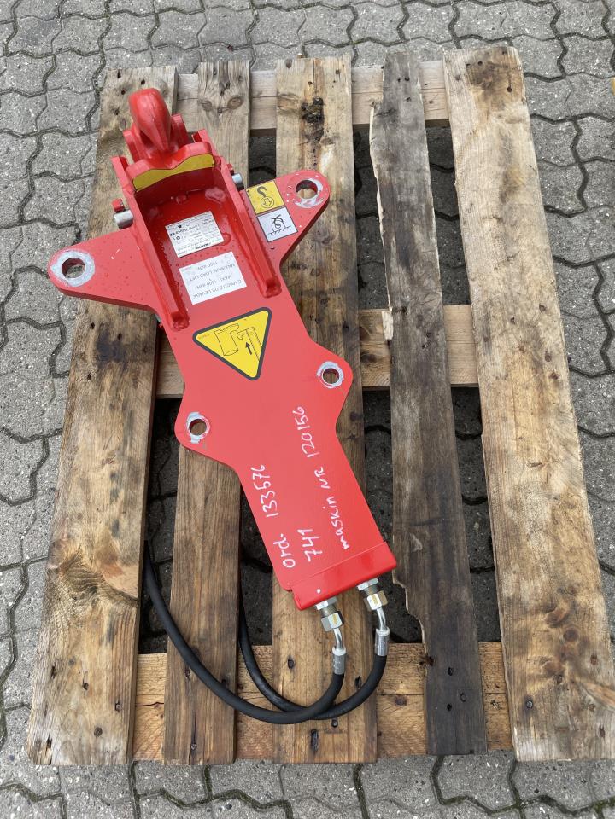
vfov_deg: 67.3
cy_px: 410
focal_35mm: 26
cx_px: 308
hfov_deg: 53.1
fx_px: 616
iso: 32
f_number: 1.6
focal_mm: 4.2
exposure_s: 1/1490
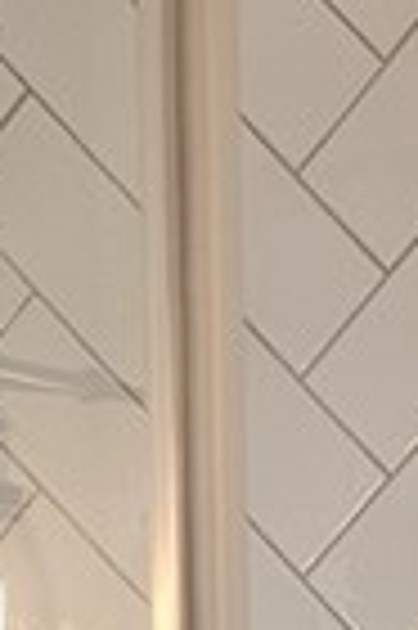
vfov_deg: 10.7
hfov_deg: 7.6
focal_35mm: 175
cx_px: 692
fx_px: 3055
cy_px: 1296
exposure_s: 1/120
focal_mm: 5.4
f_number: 1.8
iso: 160
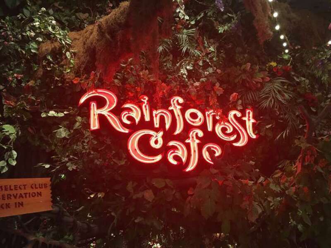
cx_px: 166
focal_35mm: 29
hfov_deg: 61.7
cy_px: 124
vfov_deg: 48.2
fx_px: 277
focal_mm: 4.15
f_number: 2.2
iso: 100
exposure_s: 1/30
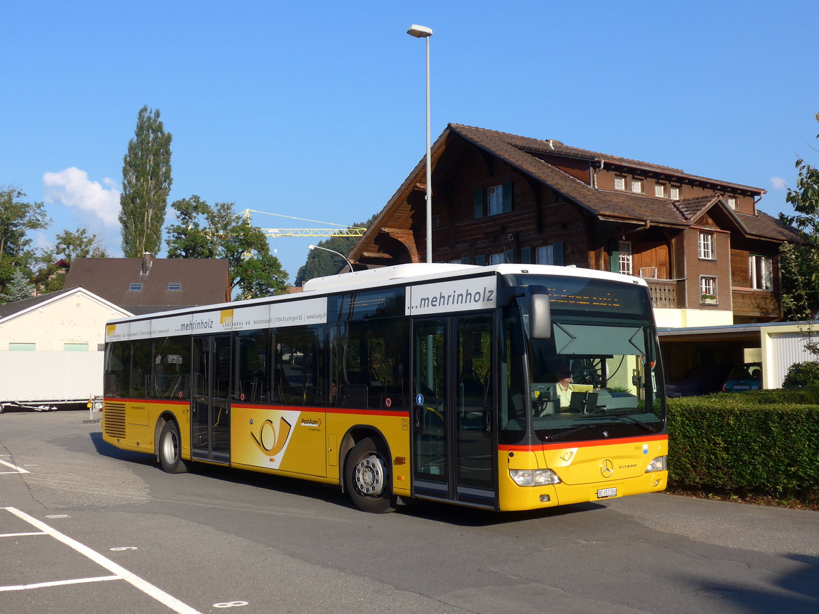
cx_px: 410
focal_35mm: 39
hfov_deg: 47.9
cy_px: 307
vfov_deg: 36.8
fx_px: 923
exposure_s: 1/1300
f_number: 2.8
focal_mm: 8
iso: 80
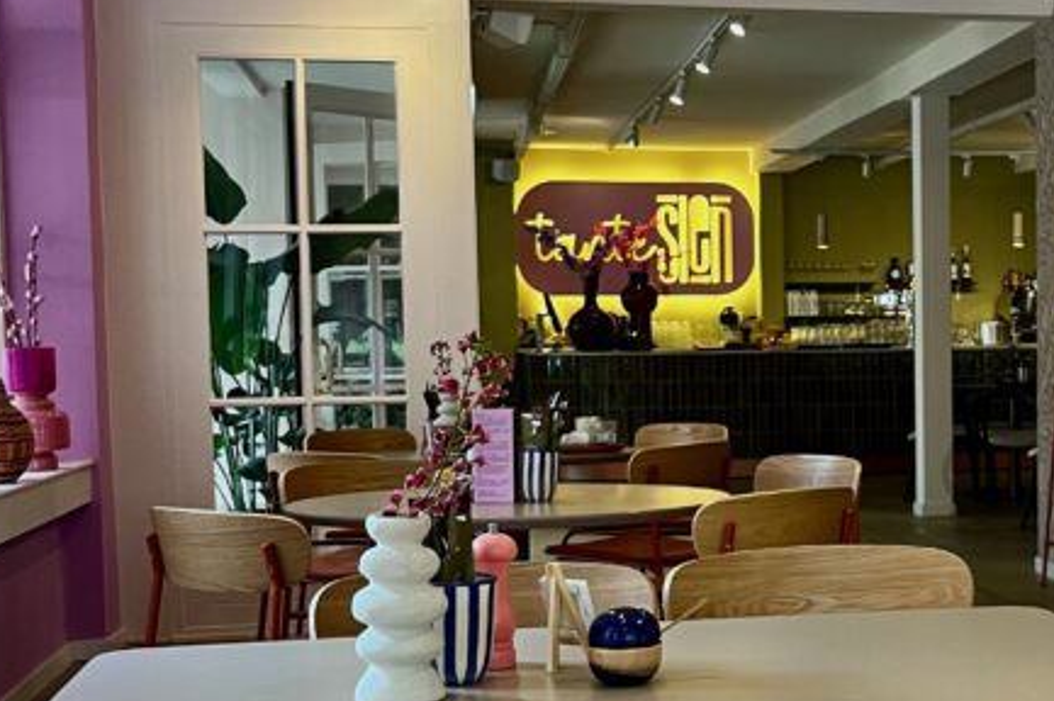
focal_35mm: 64
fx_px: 1872
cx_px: 901
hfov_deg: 30.4
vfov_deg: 21.2
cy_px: 428
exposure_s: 1/50
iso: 80
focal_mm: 5.1
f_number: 1.6
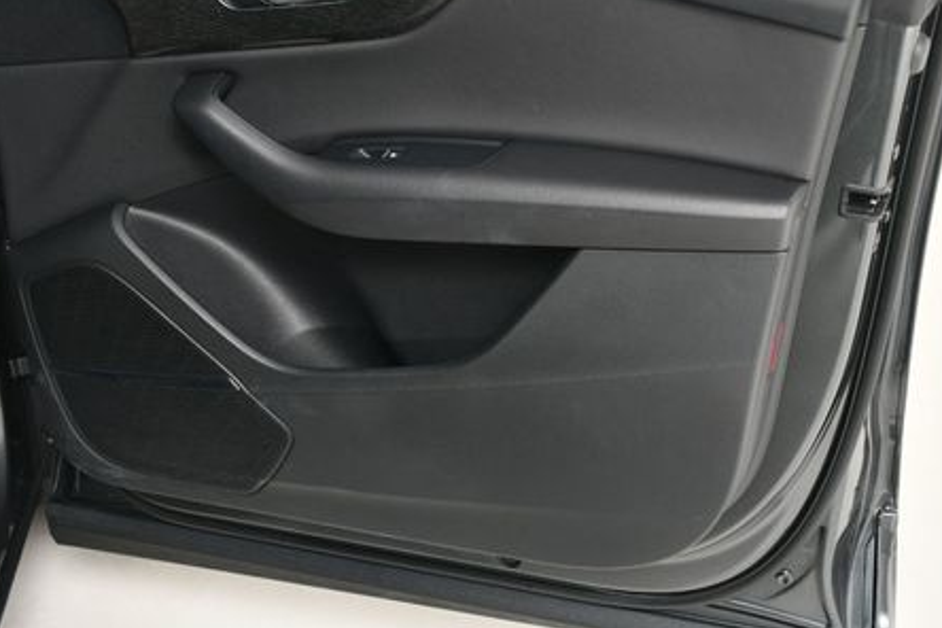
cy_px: 197
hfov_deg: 40.3
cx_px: 431
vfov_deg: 27.3
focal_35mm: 49
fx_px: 1282
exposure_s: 1/160
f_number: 5.6
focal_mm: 23
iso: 100
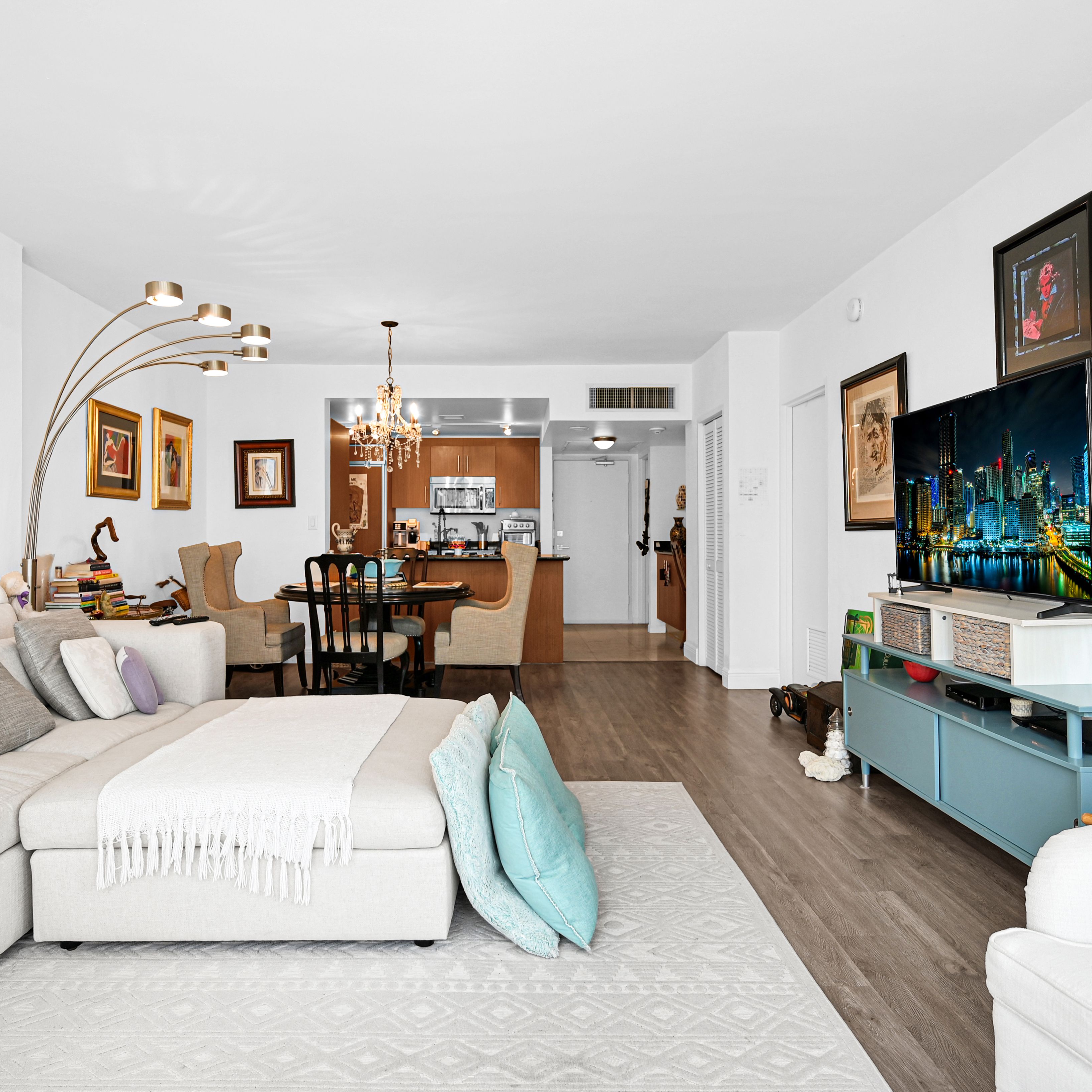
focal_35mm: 22
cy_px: 532
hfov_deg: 69.5
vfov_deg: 69.6
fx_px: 785
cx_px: 508
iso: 100
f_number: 4
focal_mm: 14
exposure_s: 1/40
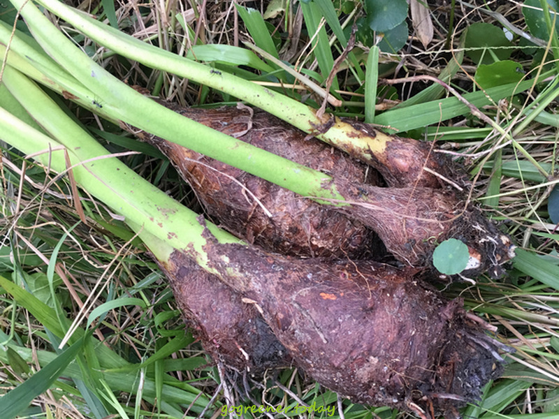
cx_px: 280
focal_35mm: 29
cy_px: 210
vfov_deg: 48.2
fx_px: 468
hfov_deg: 61.7
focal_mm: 4.15
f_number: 2.2
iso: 32
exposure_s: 1/30
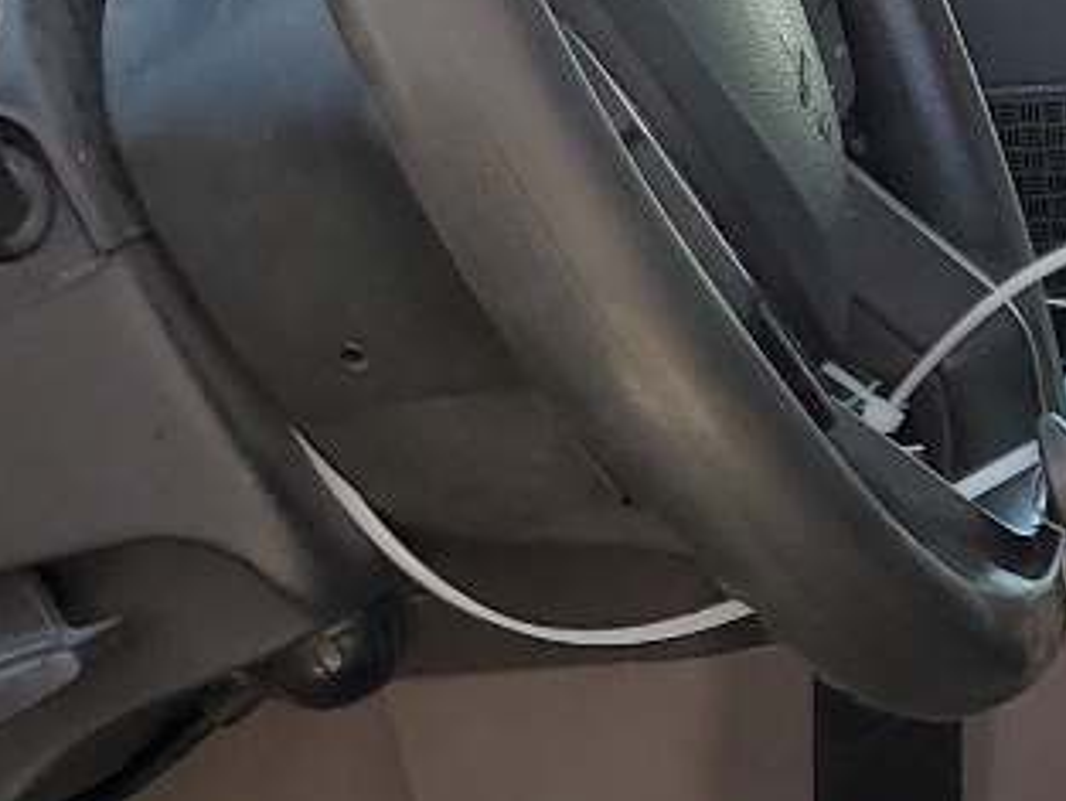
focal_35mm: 133
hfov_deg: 14.3
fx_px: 4097
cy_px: 712
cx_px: 1349
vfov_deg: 11.1
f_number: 1.5
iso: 50
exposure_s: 1/417
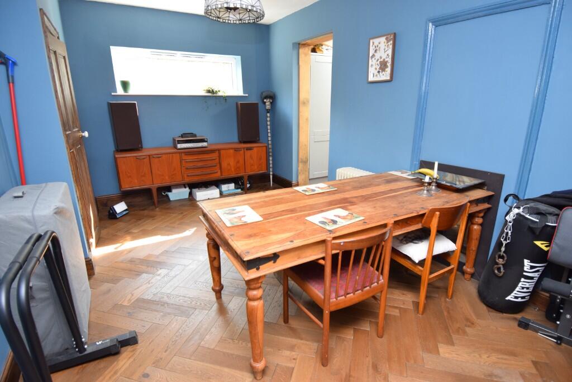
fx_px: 286
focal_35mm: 18
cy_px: 191
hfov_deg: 90.0
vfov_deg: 67.5
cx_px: 286
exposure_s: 1/60
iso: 640
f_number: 4
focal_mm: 12
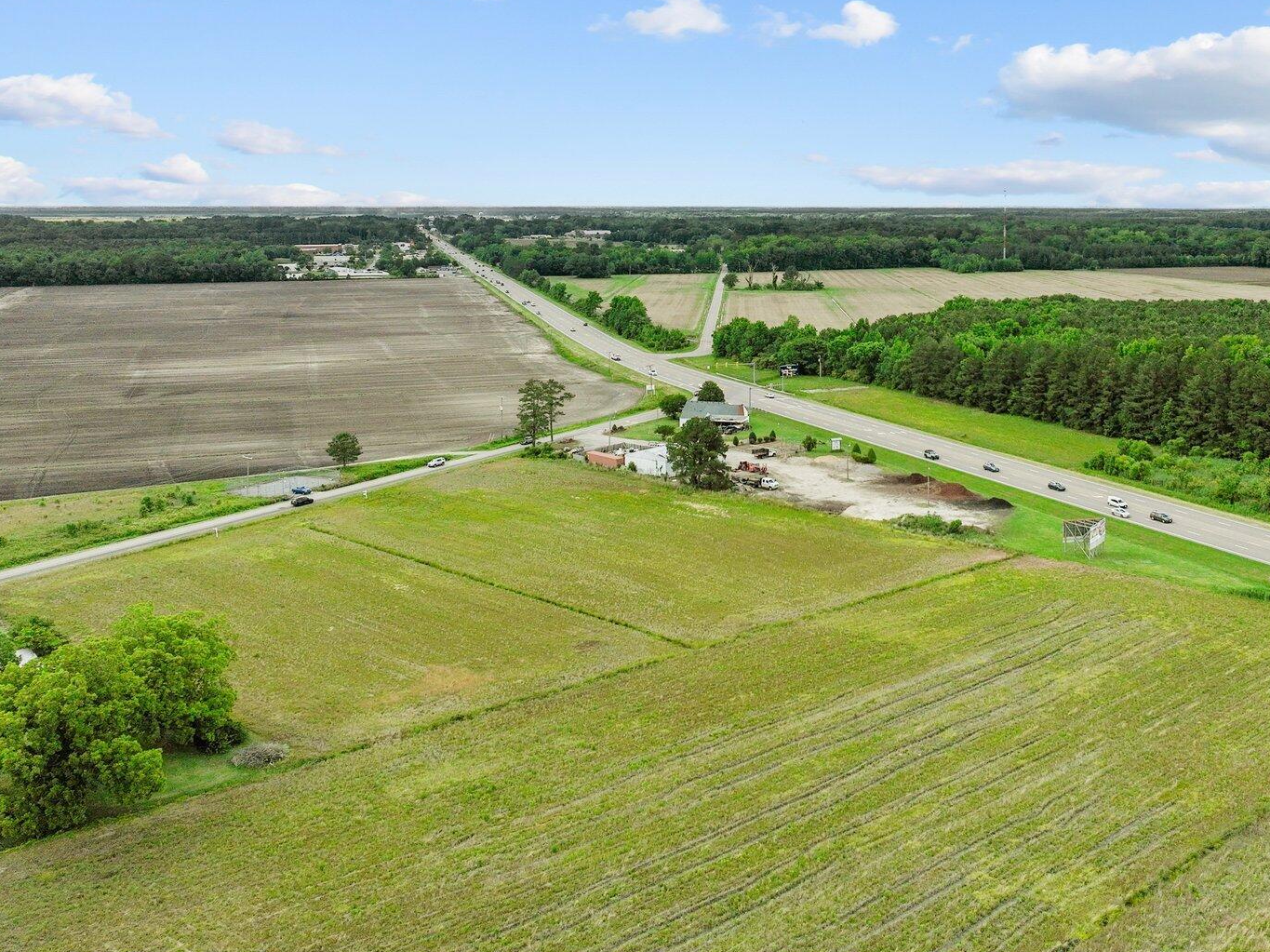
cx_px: 802
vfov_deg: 39.2
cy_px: 319
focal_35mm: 36
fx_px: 1320
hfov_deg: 50.8
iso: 140
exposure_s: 1/6400
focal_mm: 12.29
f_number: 2.8
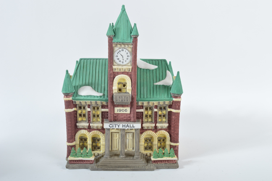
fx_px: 306
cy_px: 90
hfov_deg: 48.0
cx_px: 136
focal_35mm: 40
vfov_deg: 33.0
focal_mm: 27
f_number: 11
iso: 100
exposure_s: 1/160
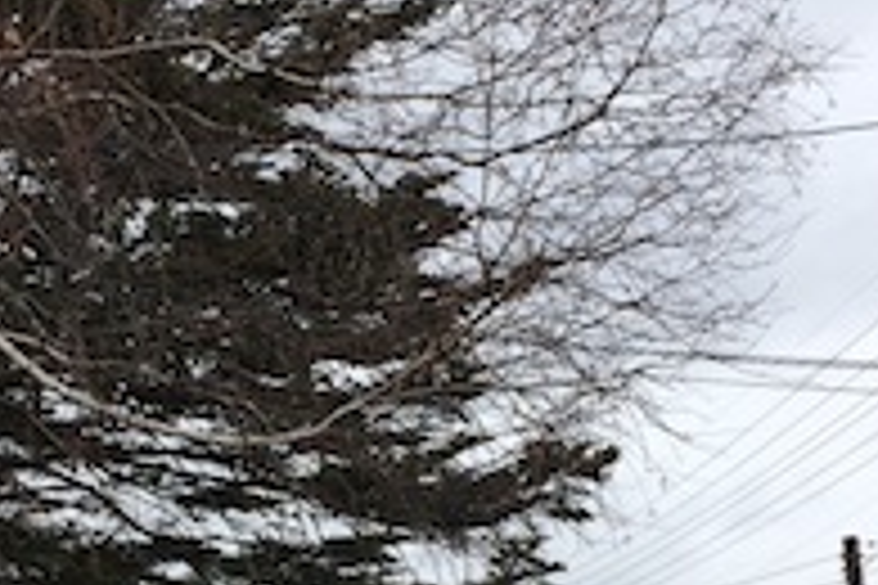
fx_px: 1927
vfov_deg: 16.9
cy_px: 587
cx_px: 257
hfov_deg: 25.5
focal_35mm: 79
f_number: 2.2
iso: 32
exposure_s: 1/824
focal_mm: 4.15
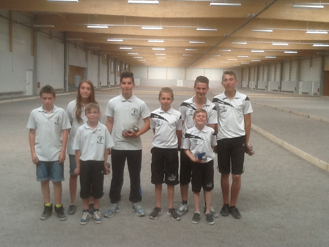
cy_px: 124
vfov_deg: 32.9
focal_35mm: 44
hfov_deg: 42.9
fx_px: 418
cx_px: 164
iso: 40
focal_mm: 2.03
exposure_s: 1/60
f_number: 2.4
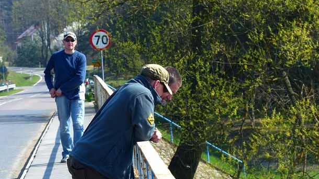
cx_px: 160
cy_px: 110
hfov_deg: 7.9
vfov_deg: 4.4
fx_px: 2309
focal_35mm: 273
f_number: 4
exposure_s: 1/320
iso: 100
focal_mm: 44.8
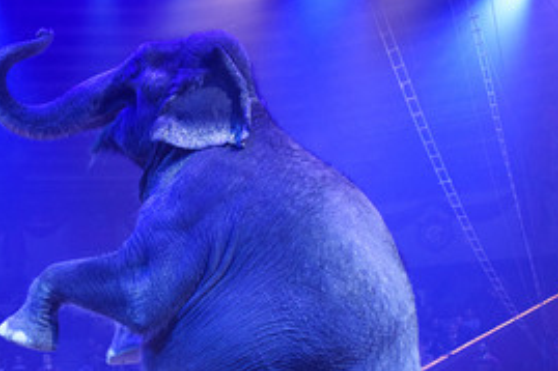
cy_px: 305
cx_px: 125
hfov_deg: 37.1
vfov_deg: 25.4
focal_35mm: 52
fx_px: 805
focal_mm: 31
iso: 5000
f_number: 6.3
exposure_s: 1/60
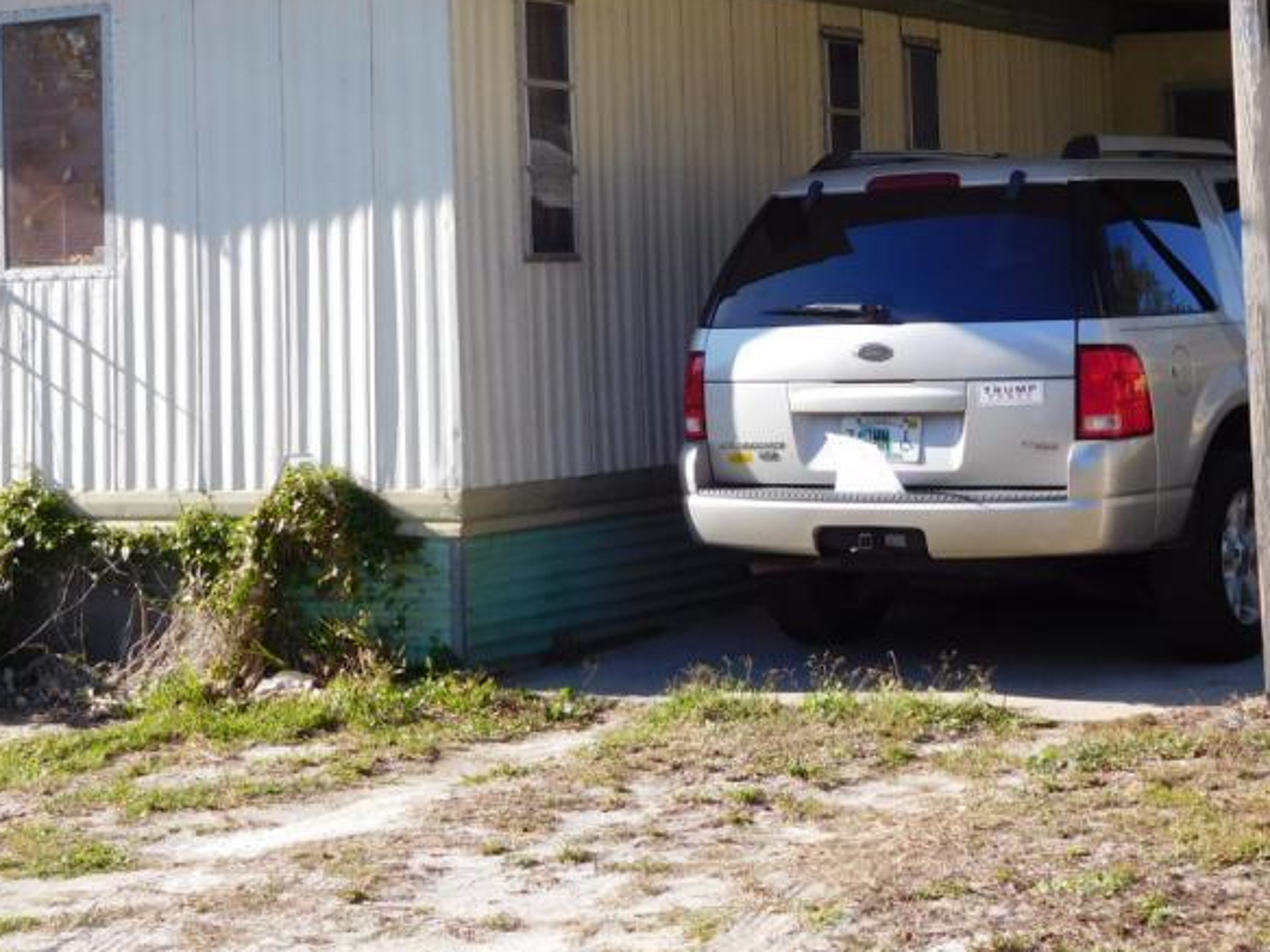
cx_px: 754
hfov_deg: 24.7
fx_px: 2898
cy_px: 235
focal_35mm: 79
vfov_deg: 18.5
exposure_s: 1/500
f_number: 4
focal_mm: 8
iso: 125
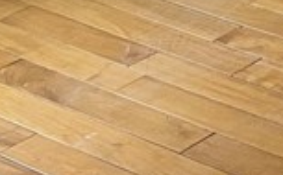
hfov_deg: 10.4
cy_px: -477
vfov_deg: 6.1
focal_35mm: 185
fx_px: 1424
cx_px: 575
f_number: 1.5
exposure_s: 1/60
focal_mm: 5.7
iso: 100
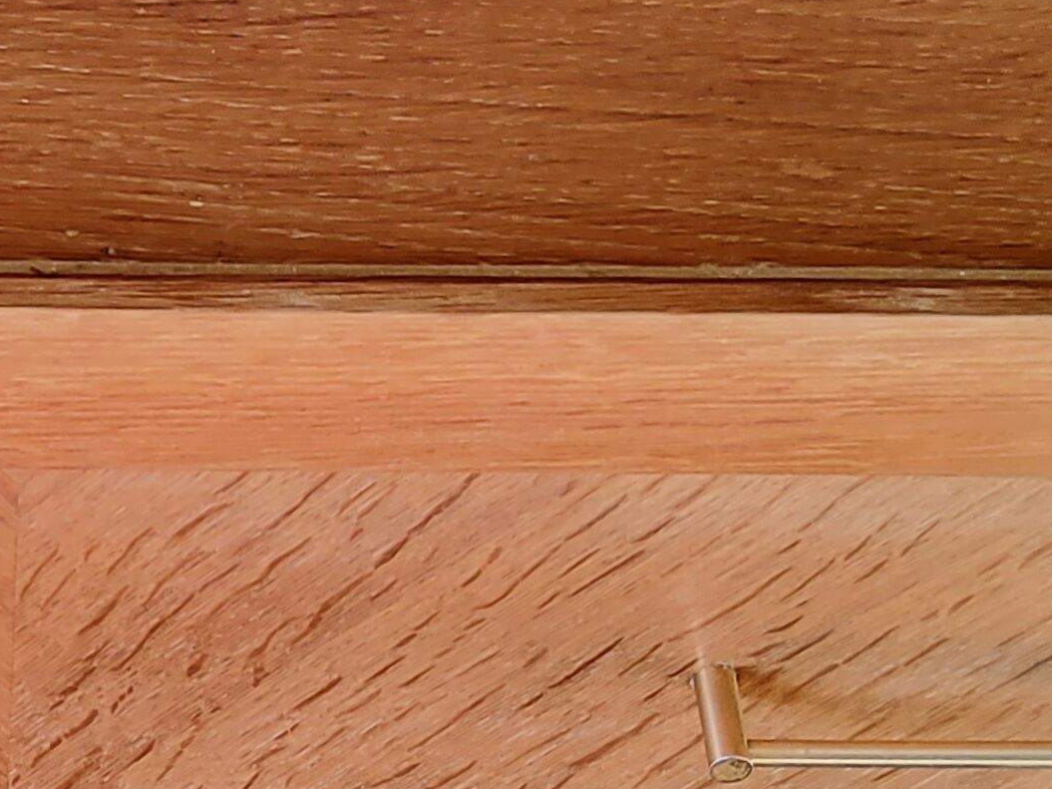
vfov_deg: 15.1
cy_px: 836
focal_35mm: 96
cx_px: 38
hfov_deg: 19.9
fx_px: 2918
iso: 160
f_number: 2
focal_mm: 3.08
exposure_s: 1/50
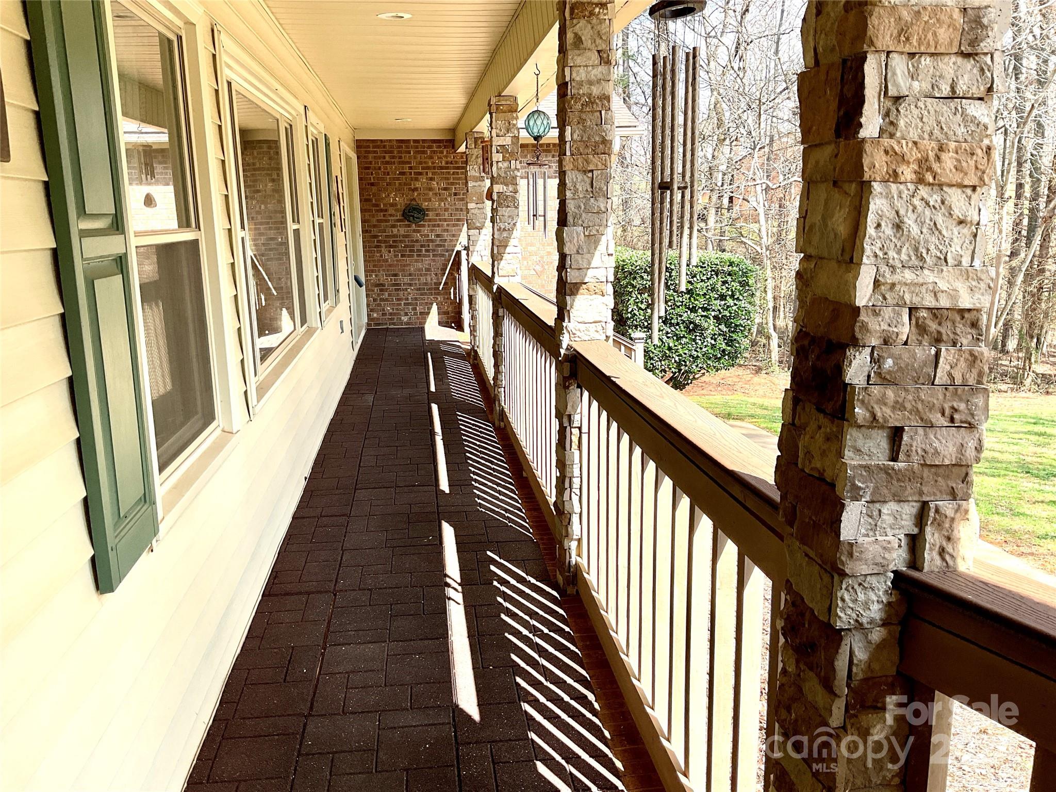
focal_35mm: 29
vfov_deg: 48.2
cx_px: 528
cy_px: 396
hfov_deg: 61.7
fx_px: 885
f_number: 1.8
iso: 16
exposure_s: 1/461
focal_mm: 3
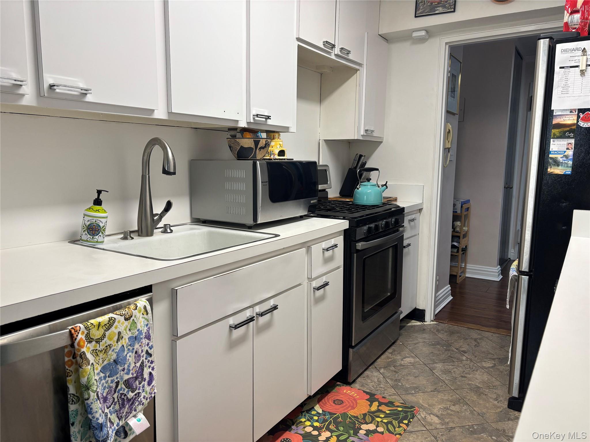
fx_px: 443
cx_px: 295
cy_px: 221
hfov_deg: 67.3
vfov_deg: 53.1
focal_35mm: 26
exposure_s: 1/60
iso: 80
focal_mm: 5.96
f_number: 1.6
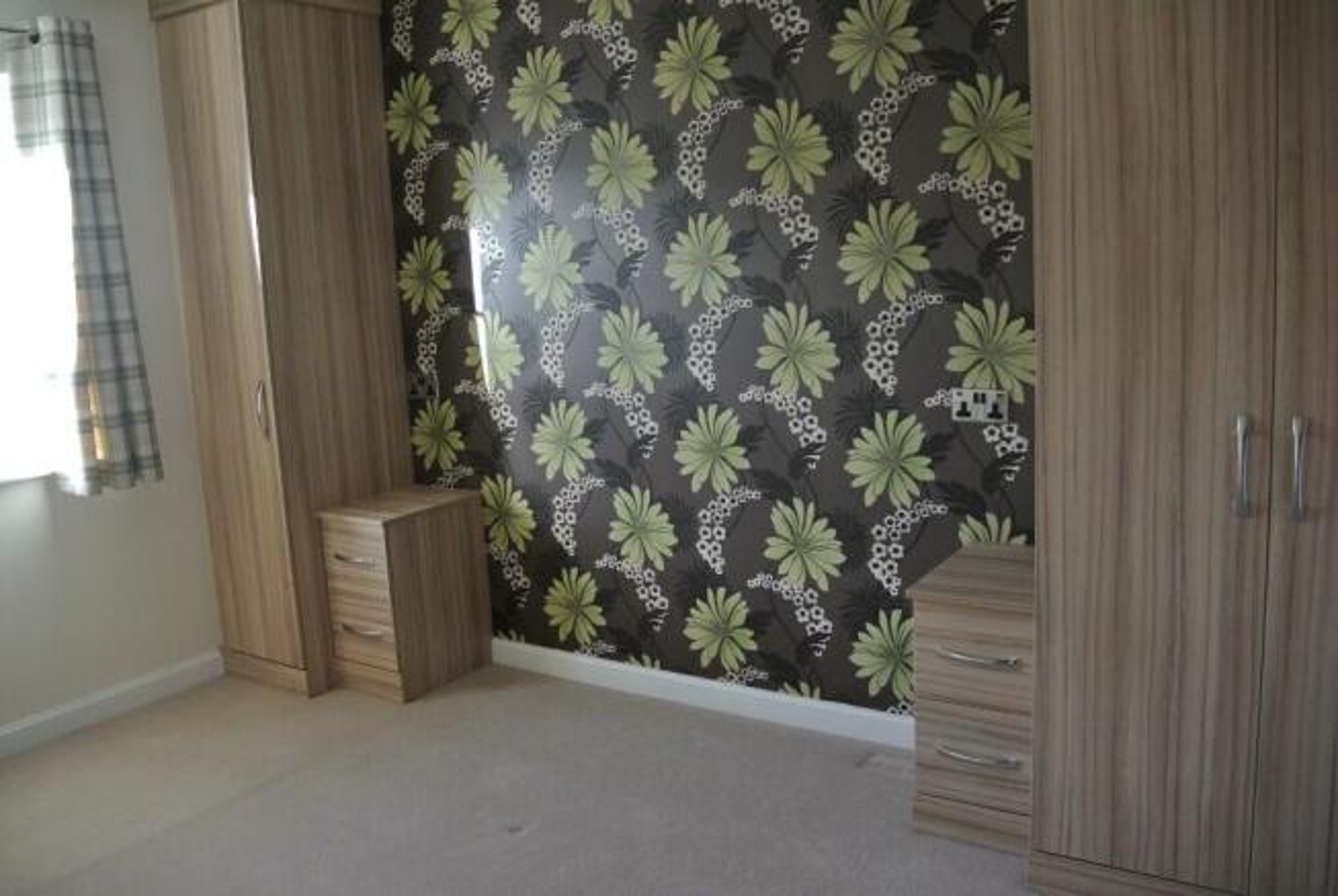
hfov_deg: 63.6
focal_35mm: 29
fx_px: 1079
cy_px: 448
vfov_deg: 45.1
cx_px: 669
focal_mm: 11
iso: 560
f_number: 3.5
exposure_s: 1/125
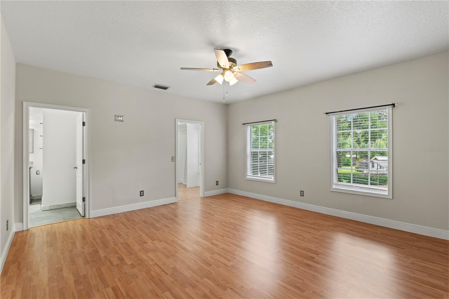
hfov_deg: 96.7
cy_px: 150
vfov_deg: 73.8
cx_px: 224
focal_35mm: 16
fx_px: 200
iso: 100
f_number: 8
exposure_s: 1/2
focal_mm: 16
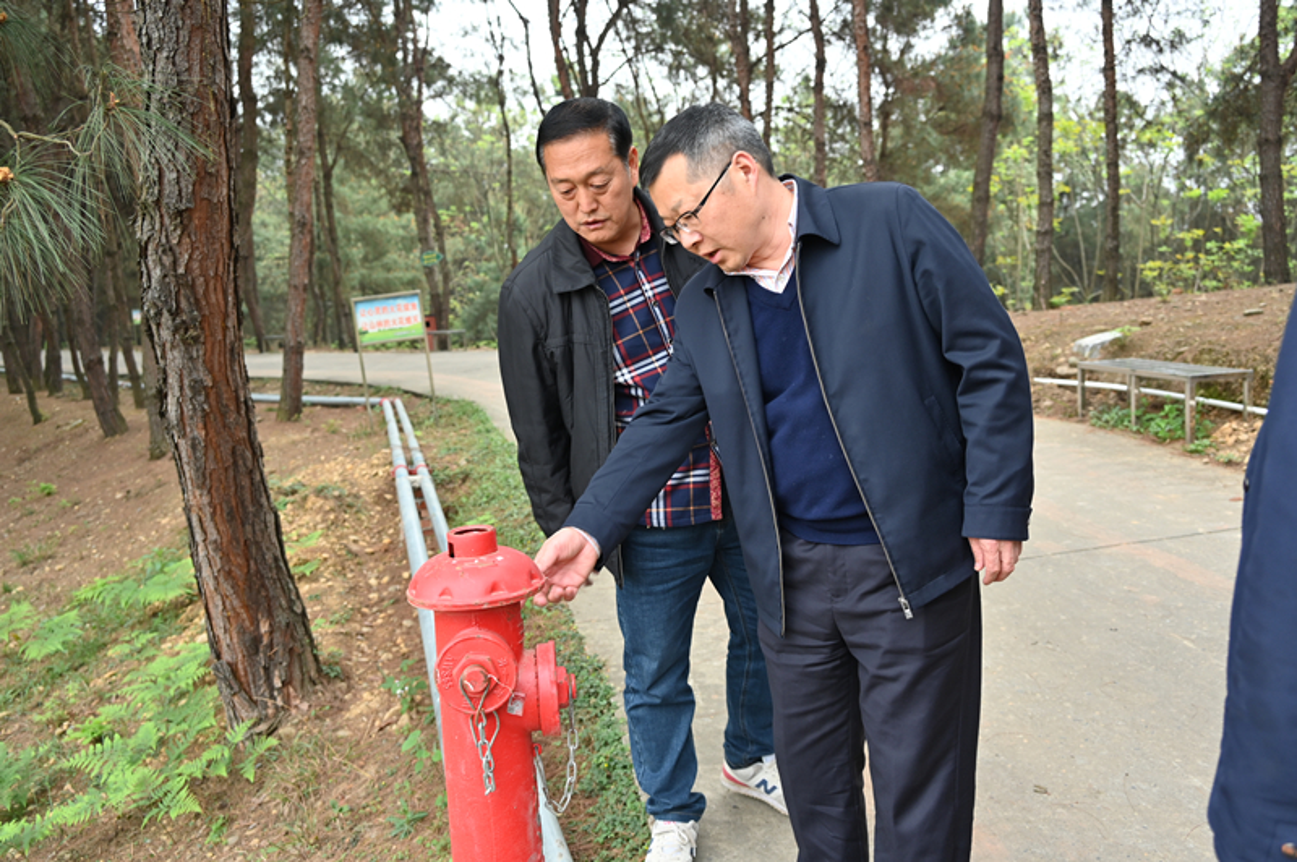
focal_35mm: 31
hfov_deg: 60.3
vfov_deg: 42.3
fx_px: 1116
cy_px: 431
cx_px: 648
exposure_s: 1/100
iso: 250
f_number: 4.5
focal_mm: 31
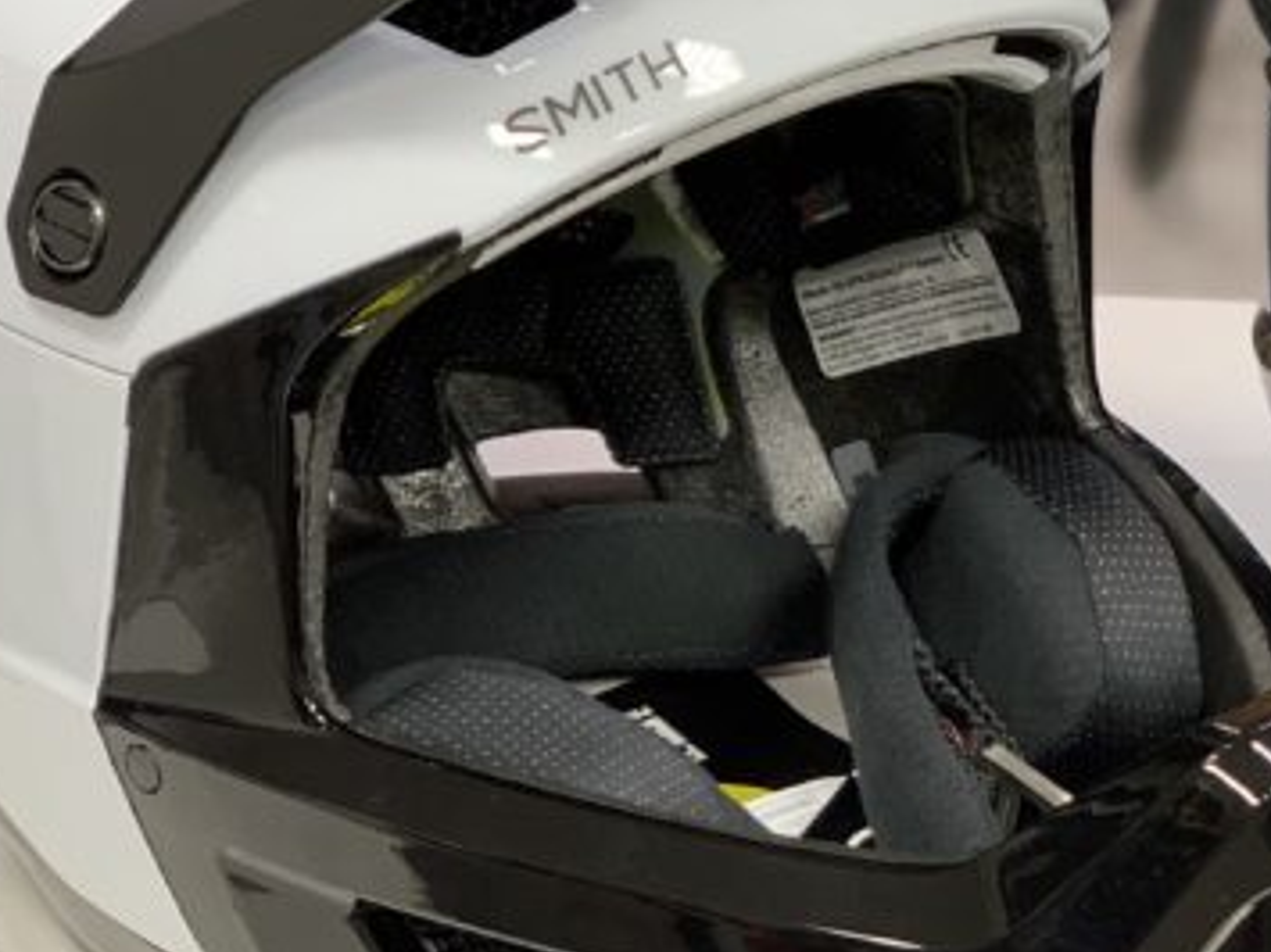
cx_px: 1328
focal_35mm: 132
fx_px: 4845
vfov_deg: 11.2
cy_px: 342
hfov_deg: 14.7
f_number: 2.4
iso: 80
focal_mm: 6
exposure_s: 1/50
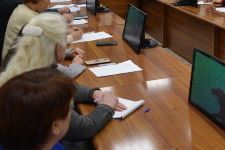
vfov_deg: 22.0
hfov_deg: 30.8
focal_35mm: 60
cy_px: 11
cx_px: 230
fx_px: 375
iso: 450
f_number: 4
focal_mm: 18
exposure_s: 1/60
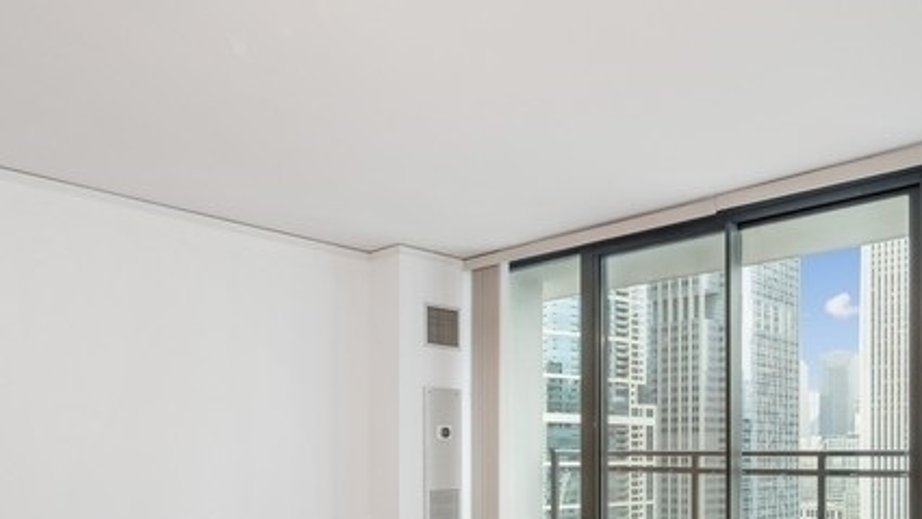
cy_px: 469
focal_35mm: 31
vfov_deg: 35.5
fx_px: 758
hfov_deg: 62.6
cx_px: 473
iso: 400
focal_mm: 14
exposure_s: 1/3.33
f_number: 8
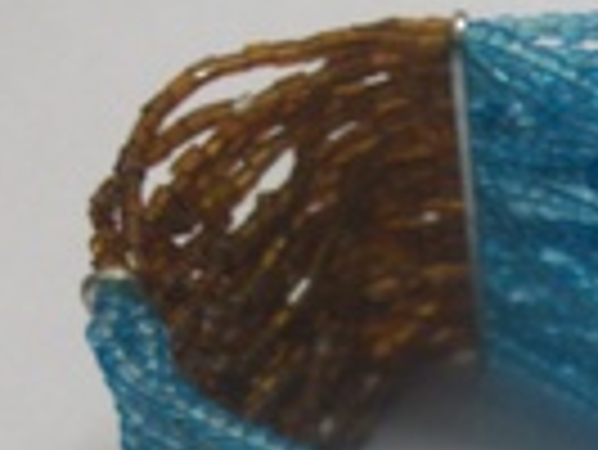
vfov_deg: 12.1
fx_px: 2075
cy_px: 506
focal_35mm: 120
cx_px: 580
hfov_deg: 16.1
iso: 149
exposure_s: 1/8
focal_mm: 5.7
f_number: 2.9
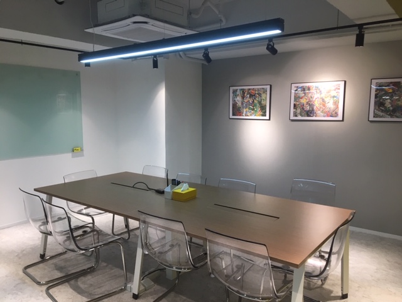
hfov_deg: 61.7
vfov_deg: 48.2
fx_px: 337
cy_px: 151
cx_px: 201
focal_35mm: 29
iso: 40
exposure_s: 1/33
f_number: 2.2
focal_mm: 4.15
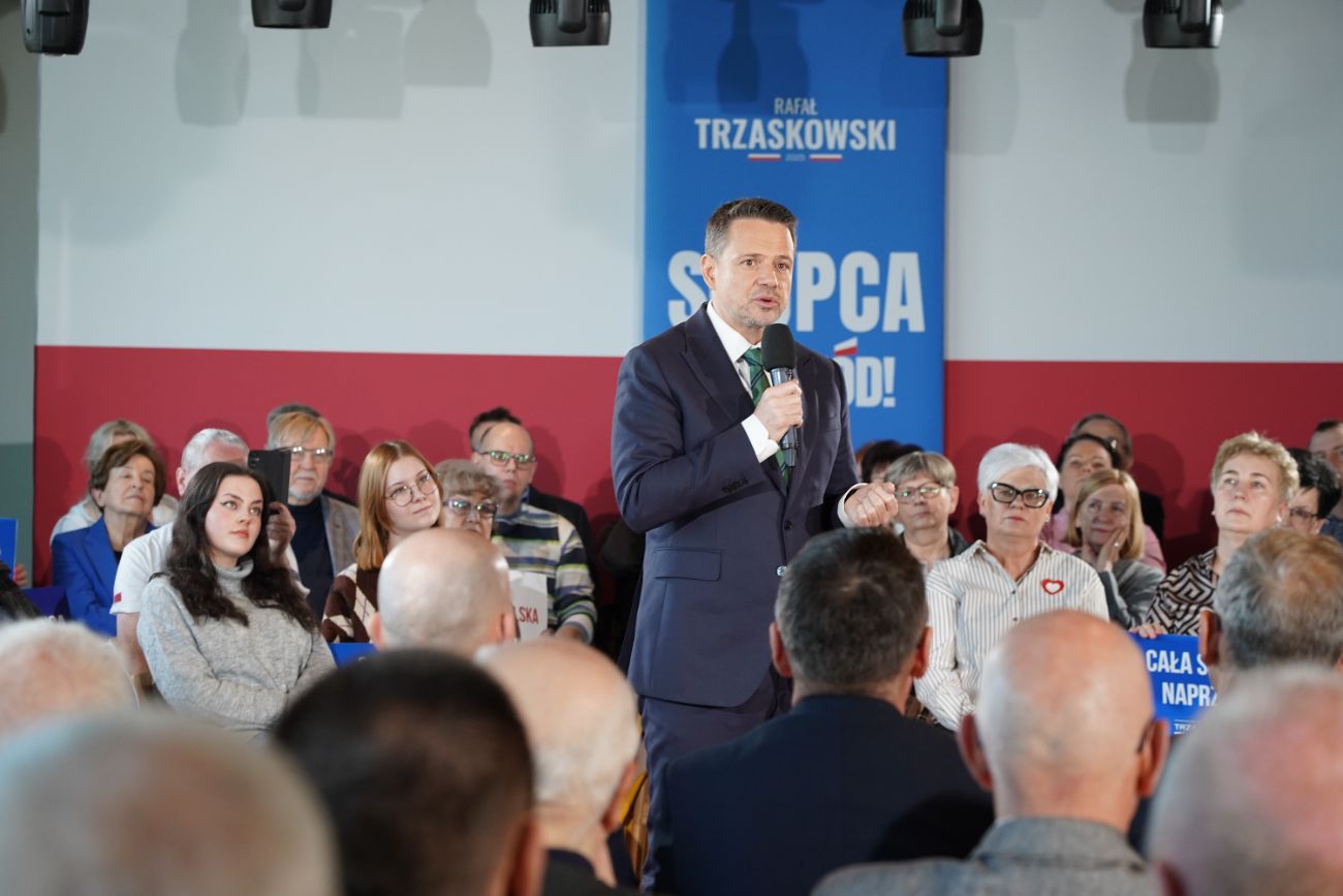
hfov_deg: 19.5
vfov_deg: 13.0
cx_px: 672
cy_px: 448
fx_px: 3917
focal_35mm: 105
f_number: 5.6
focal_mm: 105
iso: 1000
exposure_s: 1/100
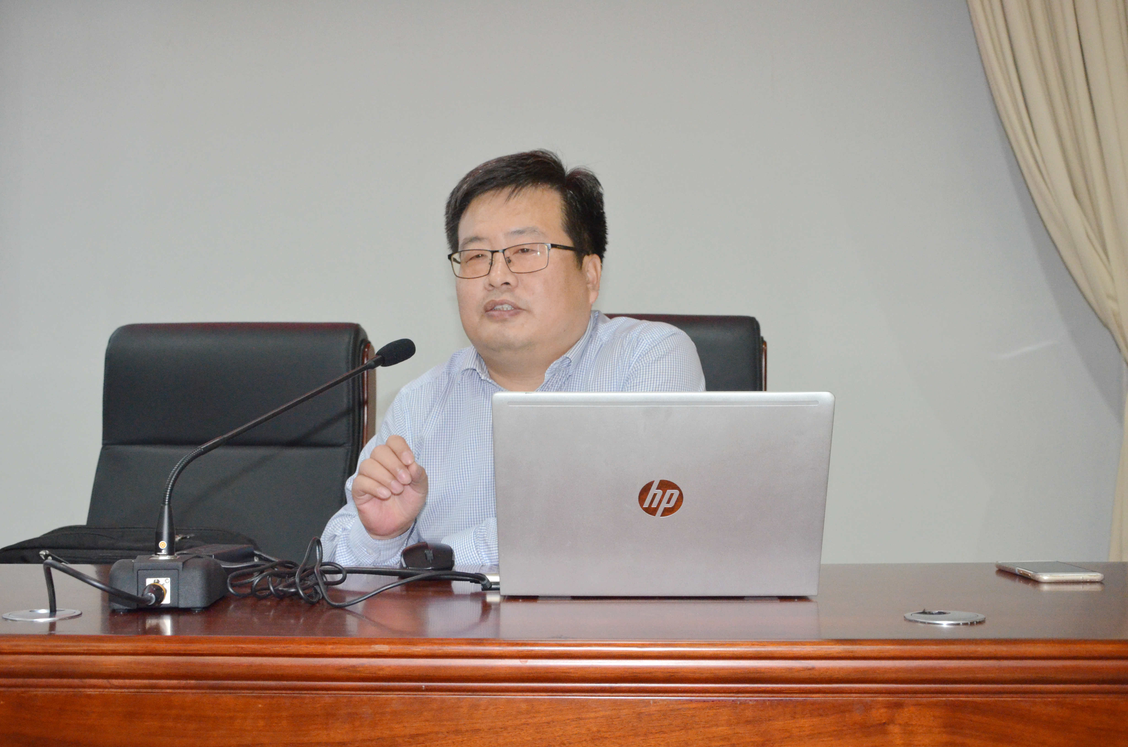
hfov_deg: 46.5
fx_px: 1313
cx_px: 564
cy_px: 374
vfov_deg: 31.8
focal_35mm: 42
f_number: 7.1
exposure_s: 1/60
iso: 3200
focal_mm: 28
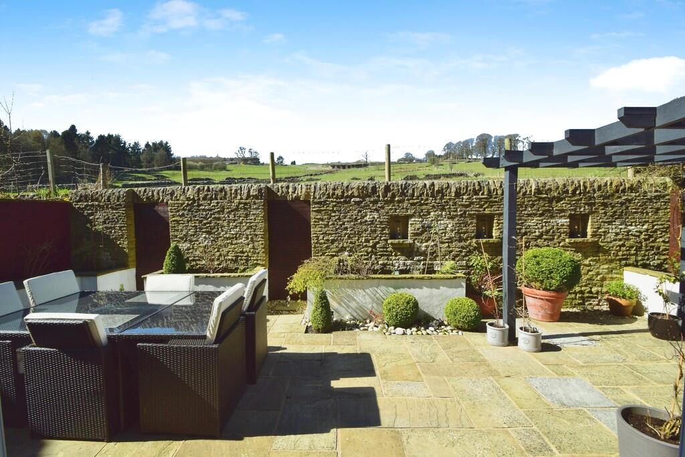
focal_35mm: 15
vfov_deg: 77.3
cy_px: 228
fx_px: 285
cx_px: 342
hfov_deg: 100.4
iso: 400
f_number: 11
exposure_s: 1/400
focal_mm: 10
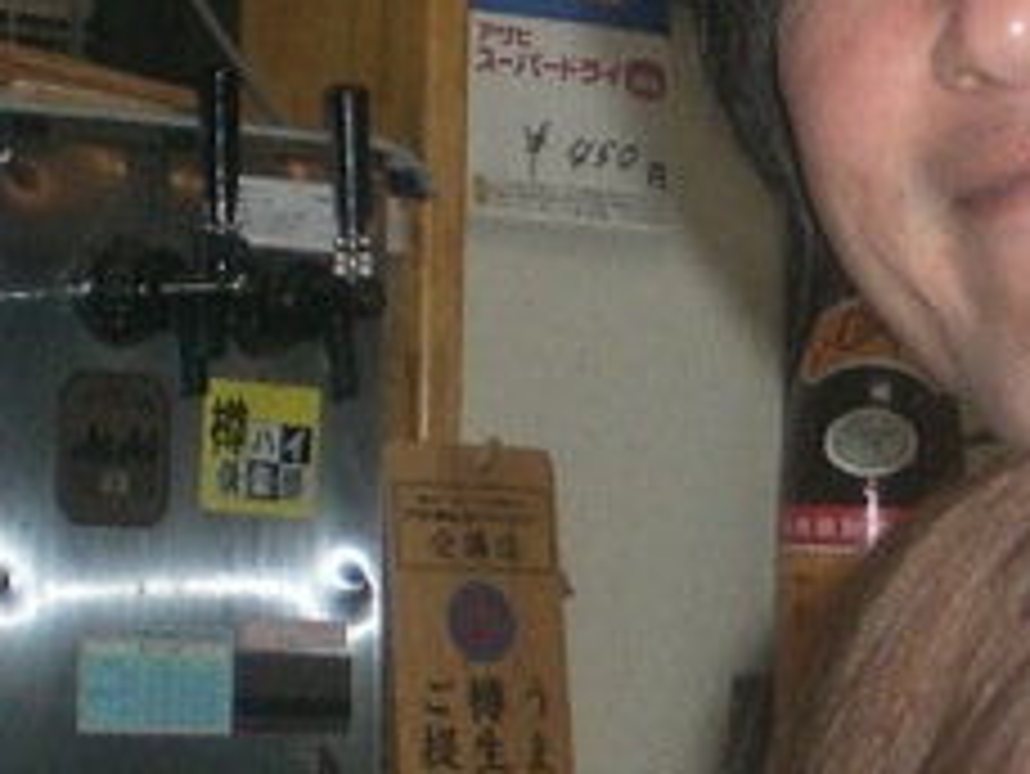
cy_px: 842
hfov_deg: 11.5
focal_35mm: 166
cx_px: 1385
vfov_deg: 8.9
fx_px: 4942
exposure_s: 1/60
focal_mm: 6.3
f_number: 3.1
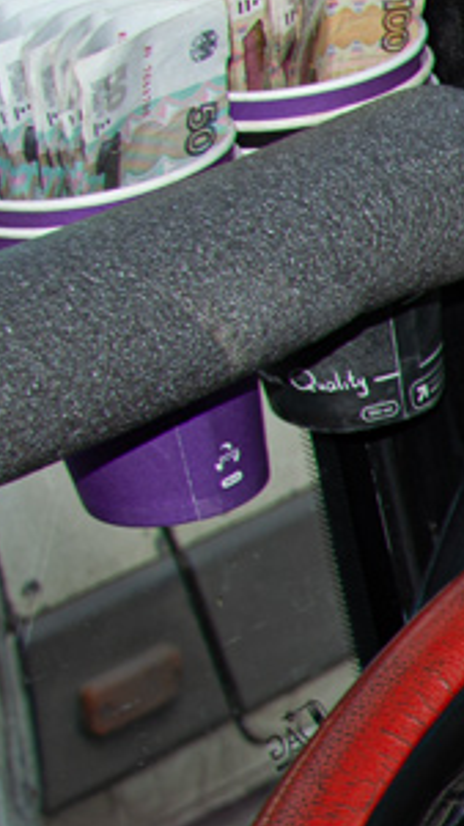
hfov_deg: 5.6
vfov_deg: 11.4
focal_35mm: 188
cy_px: 797
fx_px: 4118
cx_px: 1864
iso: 100
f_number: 5.6
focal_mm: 24
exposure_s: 1/200
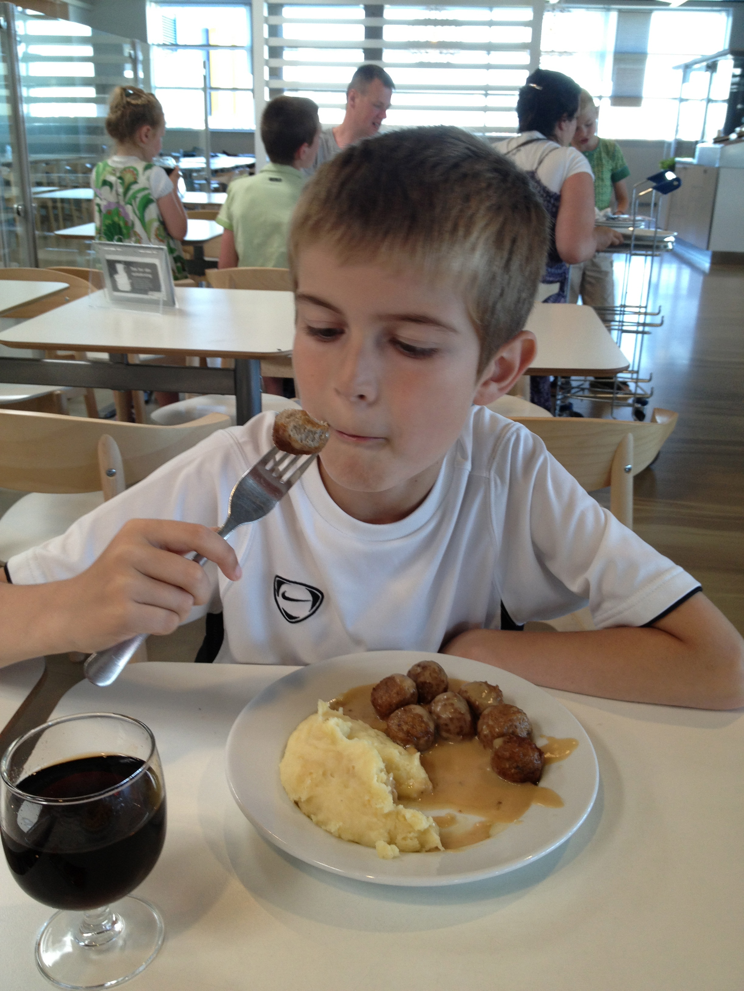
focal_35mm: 35
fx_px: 1003
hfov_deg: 40.7
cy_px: 496
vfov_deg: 52.6
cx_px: 372
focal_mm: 4.28
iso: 64
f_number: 2.4
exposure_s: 1/40
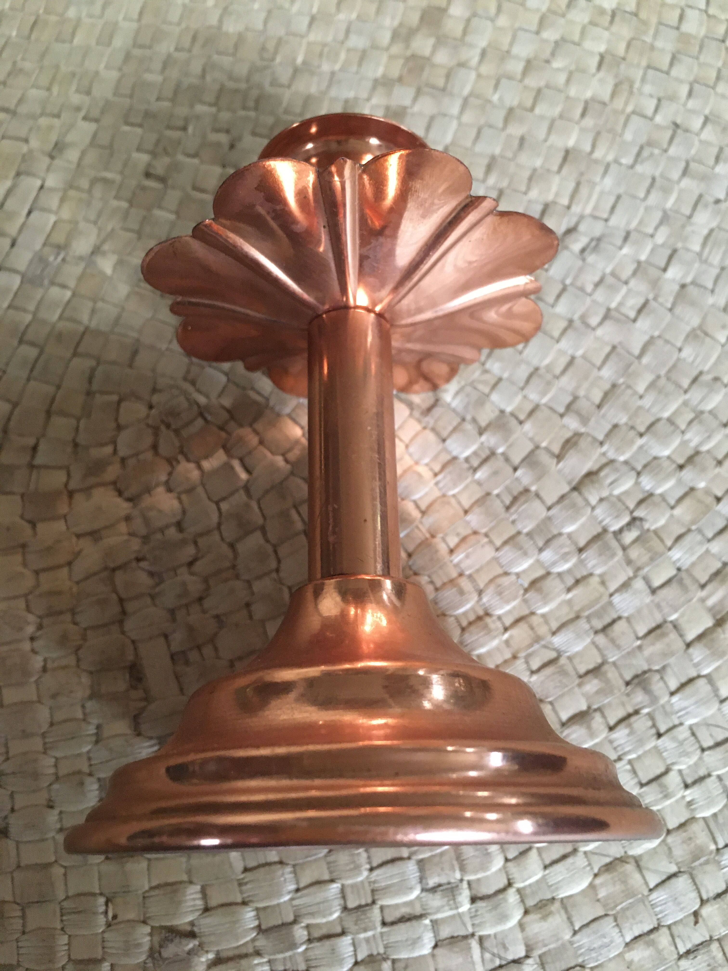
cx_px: 364
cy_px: 486
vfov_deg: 61.7
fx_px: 813
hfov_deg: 48.2
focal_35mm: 29
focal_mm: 4.15
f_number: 2.2
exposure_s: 1/17
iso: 400
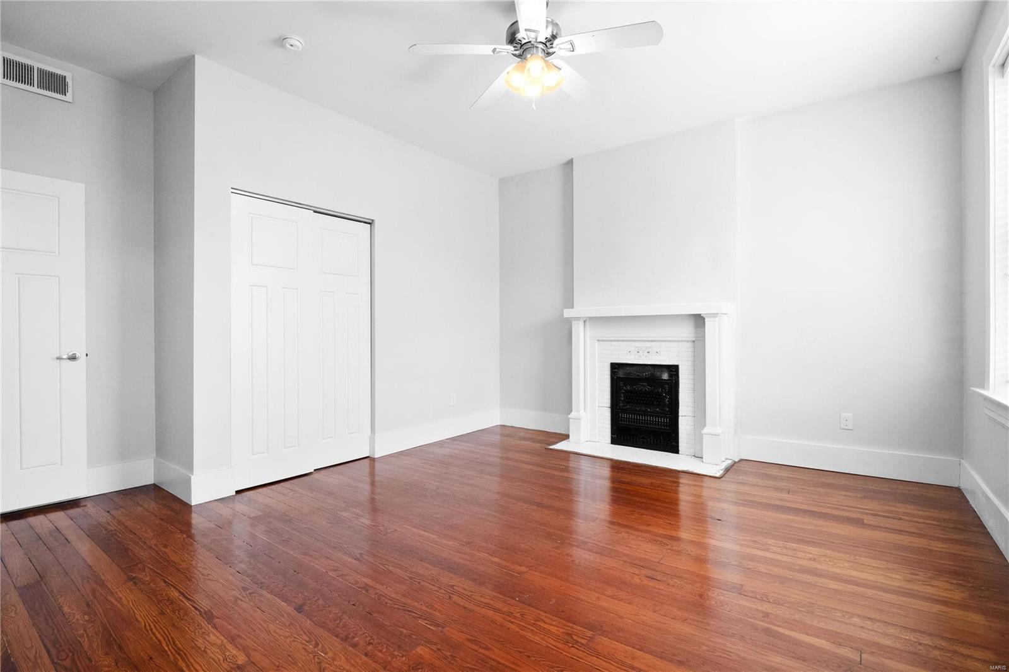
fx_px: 448
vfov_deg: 73.7
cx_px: 504
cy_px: 336
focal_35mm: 16
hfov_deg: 96.7
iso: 400
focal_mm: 8
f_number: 8
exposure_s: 1/15
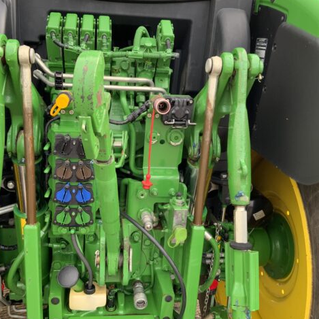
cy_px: 158
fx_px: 365
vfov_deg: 47.2
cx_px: 137
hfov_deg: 47.1
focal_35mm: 35
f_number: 1.8
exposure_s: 1/122
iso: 64
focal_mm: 3
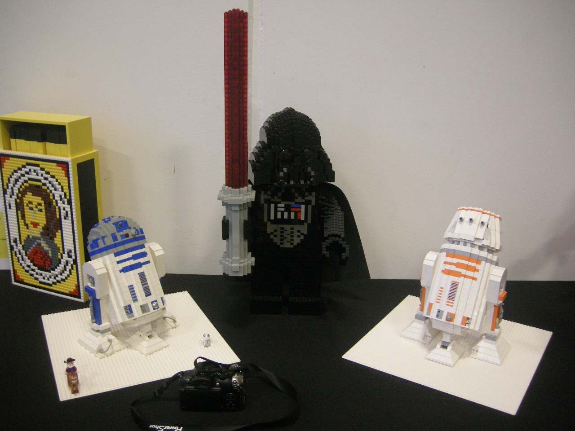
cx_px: 288
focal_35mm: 36
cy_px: 216
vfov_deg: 39.7
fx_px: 598
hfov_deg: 51.4
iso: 400
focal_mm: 7.5
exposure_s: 1/19
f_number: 2.7
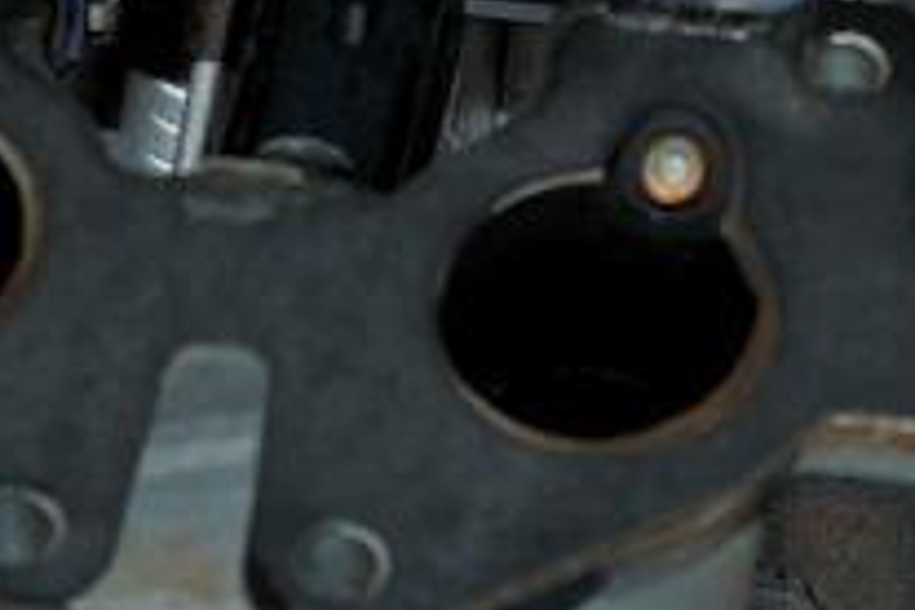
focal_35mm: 208
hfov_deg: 9.8
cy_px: -214
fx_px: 5286
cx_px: 897
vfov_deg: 6.5
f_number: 5.6
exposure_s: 1/125
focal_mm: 28
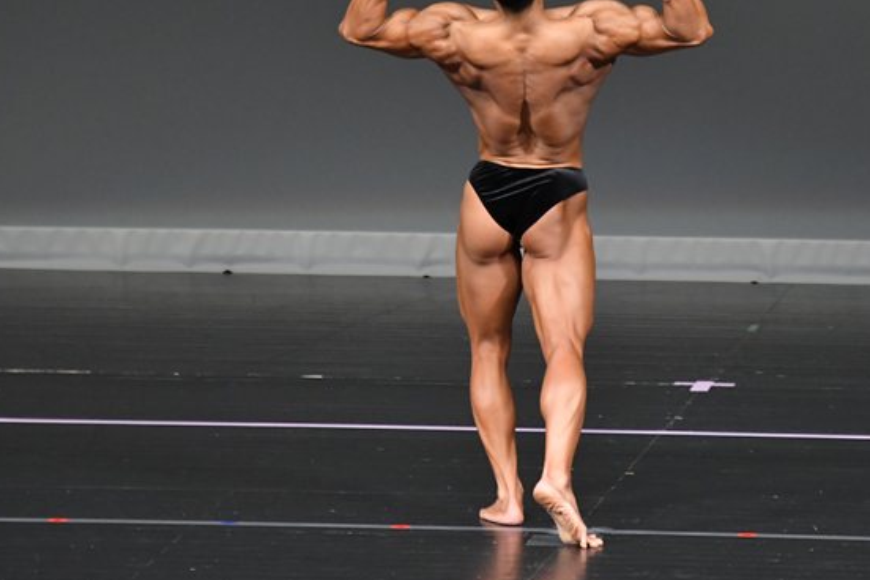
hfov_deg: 4.7
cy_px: 203
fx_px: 10681
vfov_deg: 3.1
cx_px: 567
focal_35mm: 442
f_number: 5.6
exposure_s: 1/400
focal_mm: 210
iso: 4000
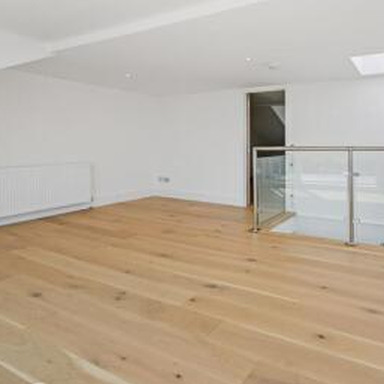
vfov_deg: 68.9
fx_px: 276
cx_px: 278
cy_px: 152
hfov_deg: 66.2
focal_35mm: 22
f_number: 13
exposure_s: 1/30
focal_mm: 14
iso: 100
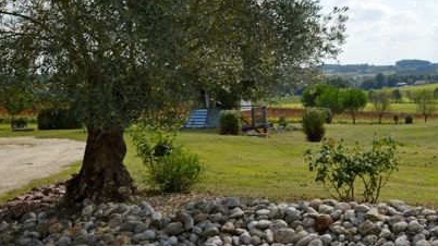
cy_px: 77
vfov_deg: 21.7
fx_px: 639
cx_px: 347
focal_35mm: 55
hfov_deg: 36.6
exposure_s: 1/250
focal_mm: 20
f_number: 8
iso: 100
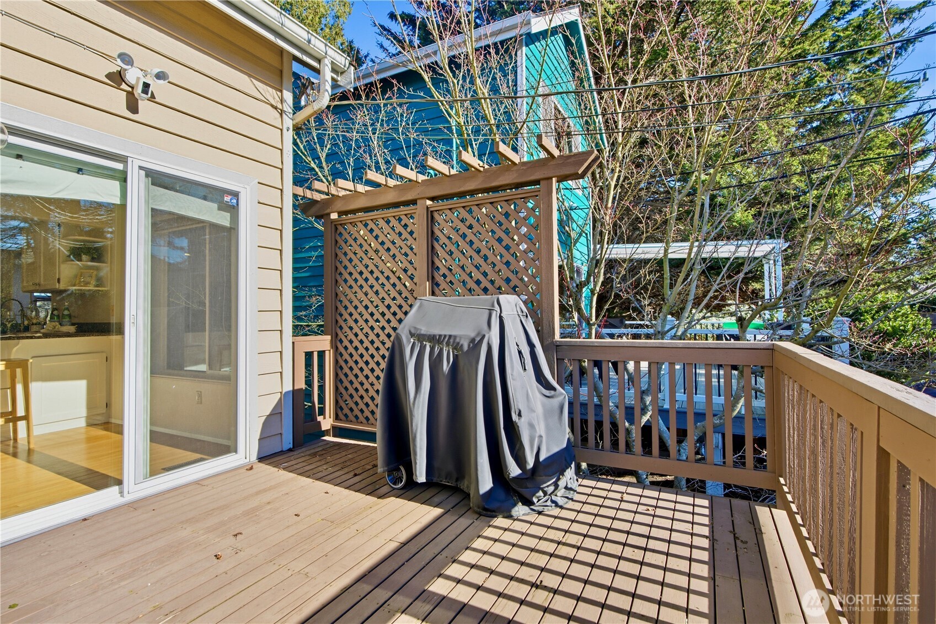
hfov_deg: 93.3
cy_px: 312
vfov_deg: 70.4
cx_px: 468
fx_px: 442
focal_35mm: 17
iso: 400
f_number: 9
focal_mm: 17
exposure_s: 1/250
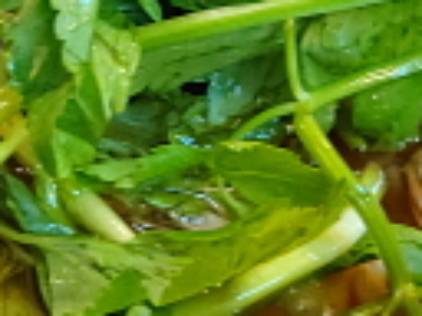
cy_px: -7
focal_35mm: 125
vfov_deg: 11.7
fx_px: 1524
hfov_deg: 15.6
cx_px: 69
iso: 250
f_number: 2
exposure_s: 1/24
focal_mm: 4.58
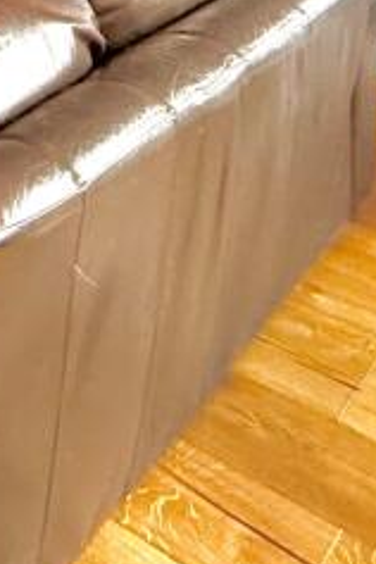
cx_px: -414
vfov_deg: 24.0
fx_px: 987
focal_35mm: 63
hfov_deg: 15.9
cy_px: -314
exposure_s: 1/50
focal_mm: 2.22
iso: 400
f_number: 2.2
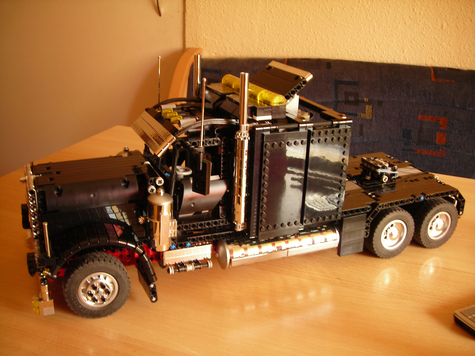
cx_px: 238
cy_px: 178
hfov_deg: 49.0
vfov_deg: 37.7
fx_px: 521
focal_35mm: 38
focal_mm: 6.3
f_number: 3.2
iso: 50
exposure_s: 1/5.3
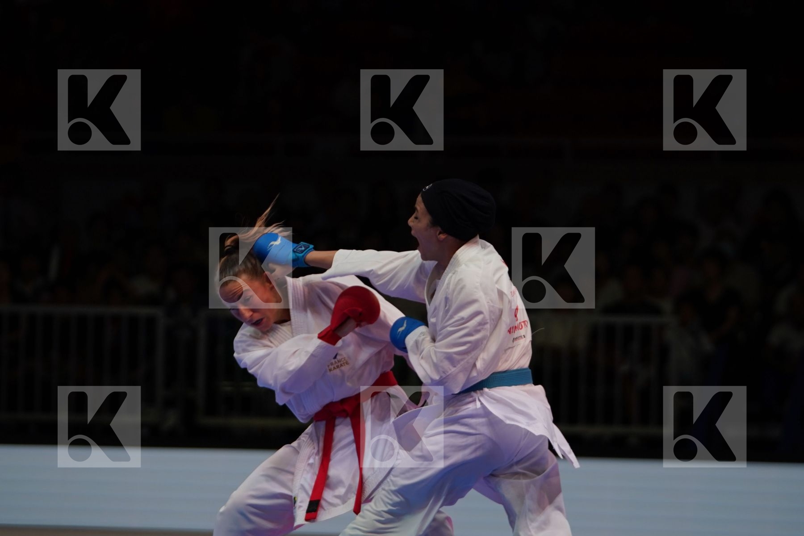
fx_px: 4377
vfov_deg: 7.0
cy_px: 268
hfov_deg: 10.5
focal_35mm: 196
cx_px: 402
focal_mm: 131
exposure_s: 1/1000
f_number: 2.8
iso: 320
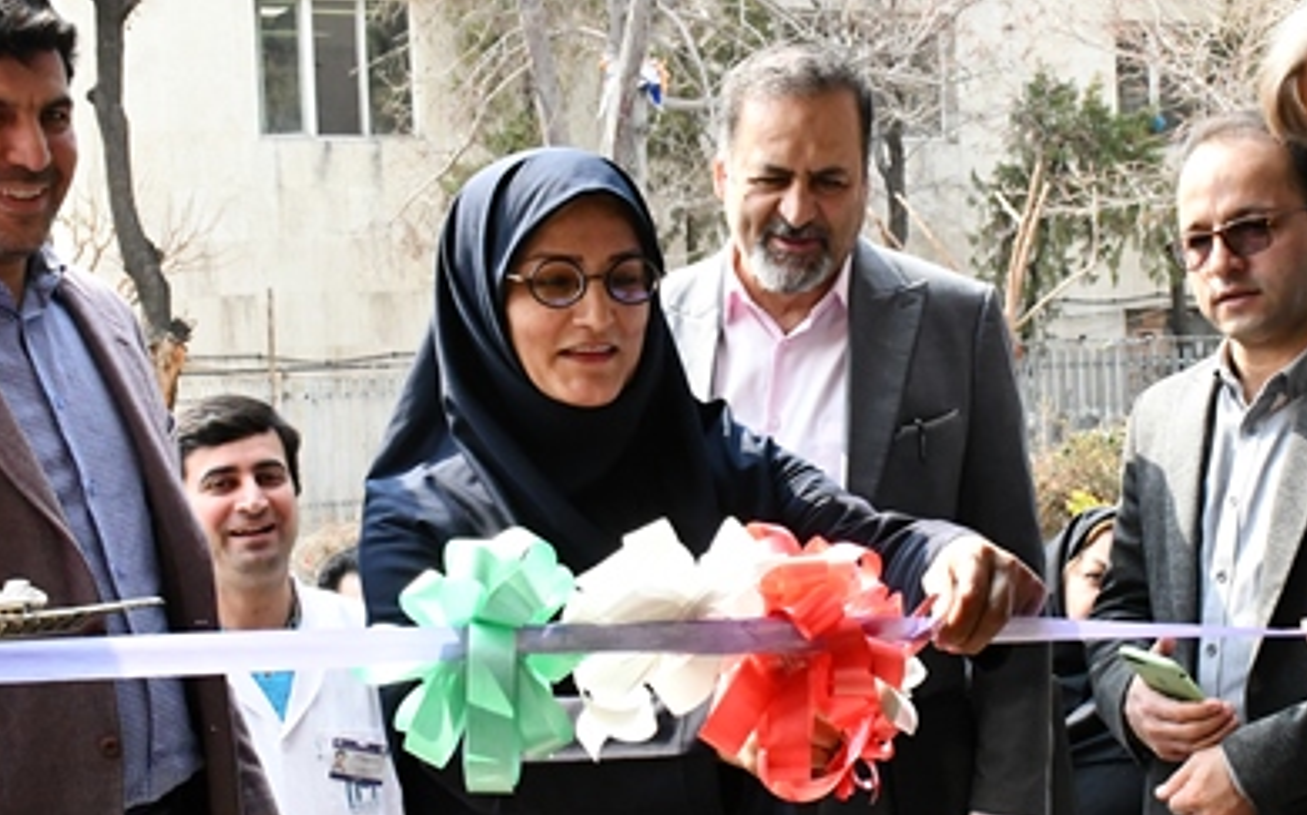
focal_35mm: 67
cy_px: 444
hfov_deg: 30.5
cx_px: 814
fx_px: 2384
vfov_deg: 19.4
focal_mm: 27
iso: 5000
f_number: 16
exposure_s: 1/1000
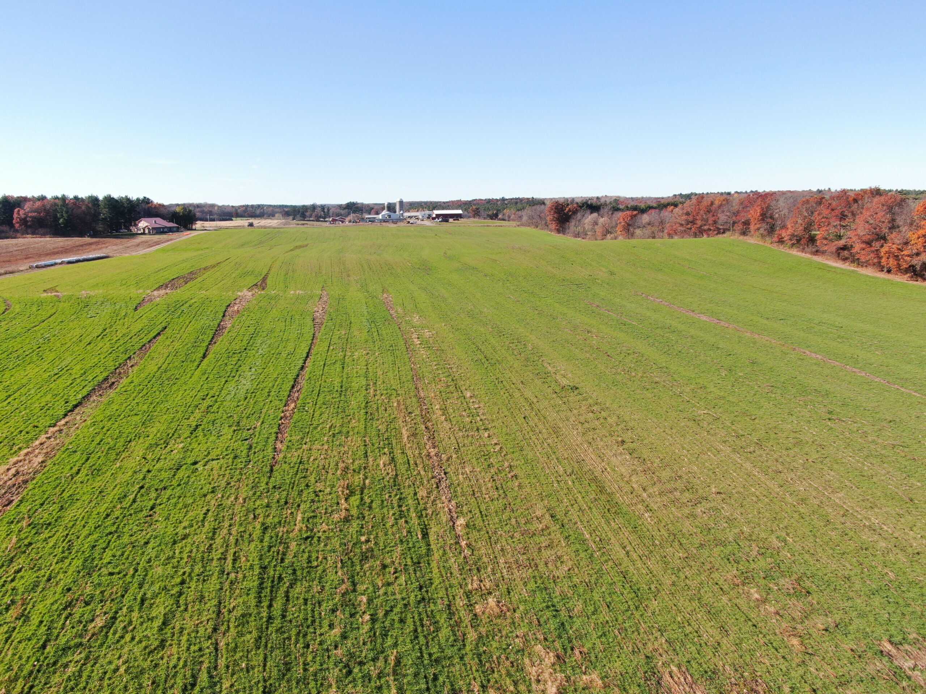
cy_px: 347
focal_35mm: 24
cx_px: 463
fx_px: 642
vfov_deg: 56.8
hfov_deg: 71.6
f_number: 2.8
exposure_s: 1/640
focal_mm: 4.39
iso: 100
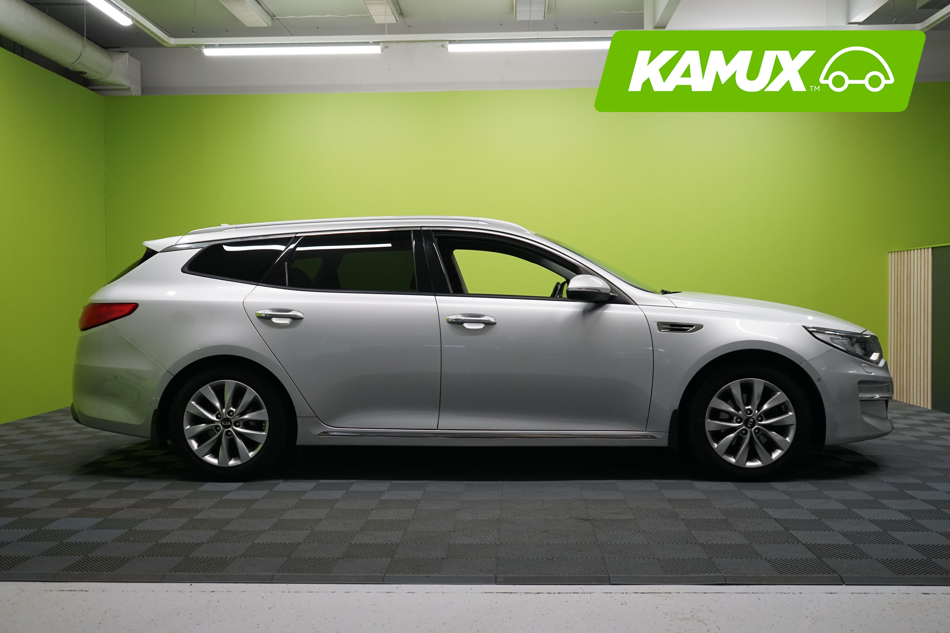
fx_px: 871
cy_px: 316
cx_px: 475
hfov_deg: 57.2
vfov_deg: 40.0
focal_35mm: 33
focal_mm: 33
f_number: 4.5
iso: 1250
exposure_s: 1/50
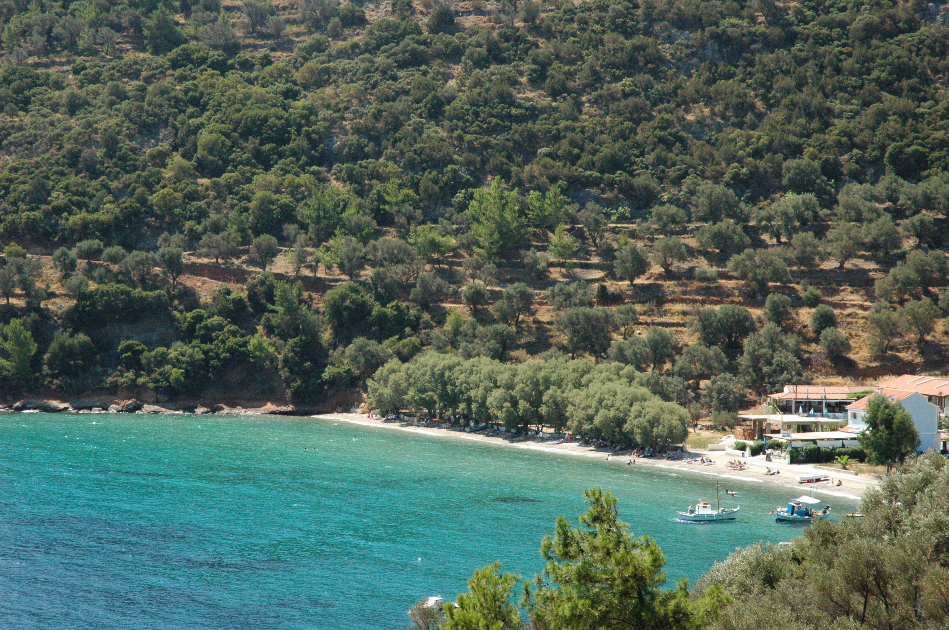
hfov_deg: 19.5
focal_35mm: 105
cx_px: 474
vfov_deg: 13.0
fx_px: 2765
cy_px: 315
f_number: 13
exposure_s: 1/800
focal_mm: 70
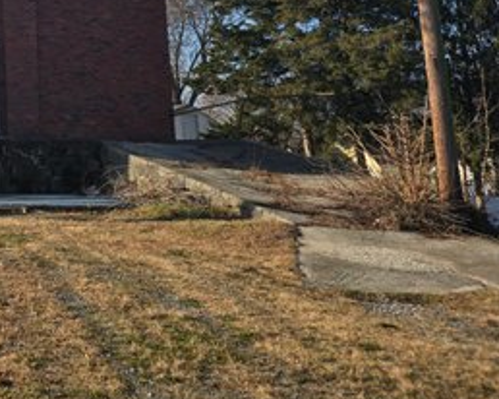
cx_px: -47
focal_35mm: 55
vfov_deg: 25.9
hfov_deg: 30.6
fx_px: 812
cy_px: -20
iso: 25
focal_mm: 5.4
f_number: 1.8
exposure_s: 1/1723
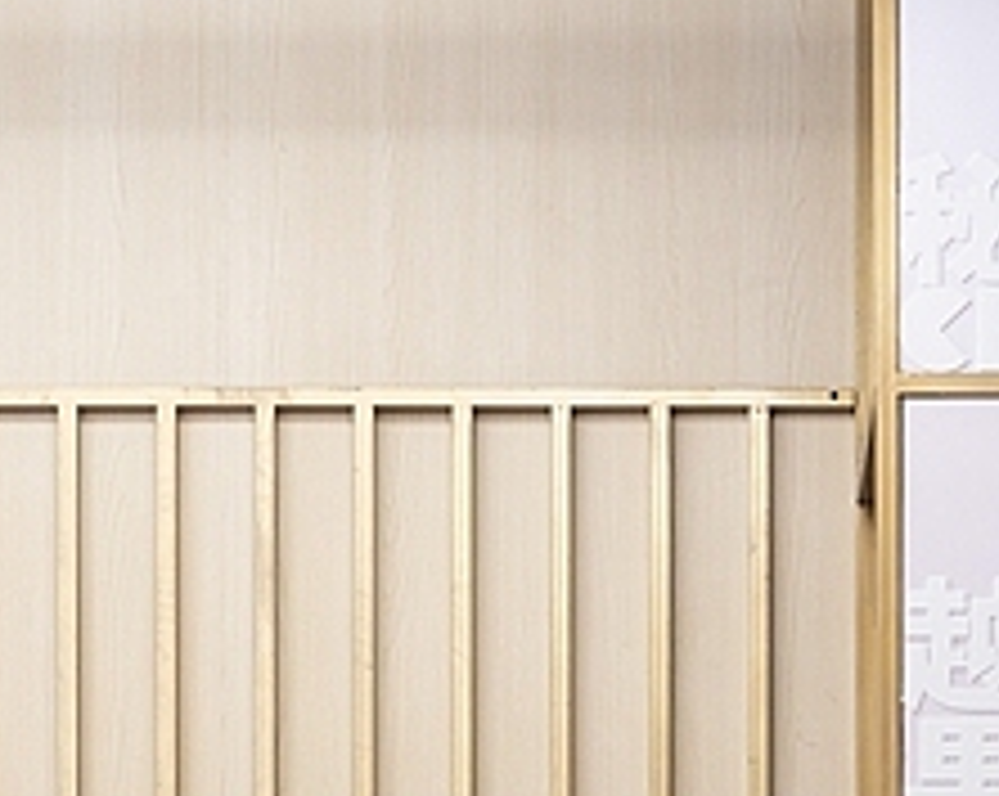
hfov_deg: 12.1
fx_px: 4724
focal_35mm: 160
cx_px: 504
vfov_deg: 9.1
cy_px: 1585
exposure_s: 1/80
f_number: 6.3
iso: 200
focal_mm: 35
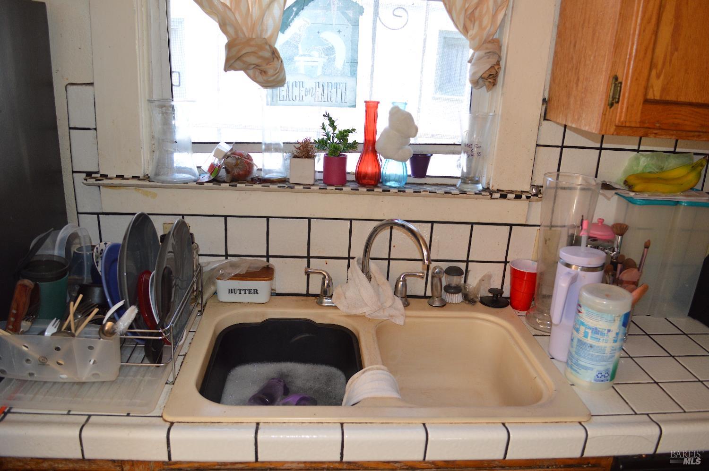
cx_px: 354
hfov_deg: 67.4
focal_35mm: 27
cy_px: 236
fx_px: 531
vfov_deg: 47.8
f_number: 4
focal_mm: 18
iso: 400
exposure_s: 1/60
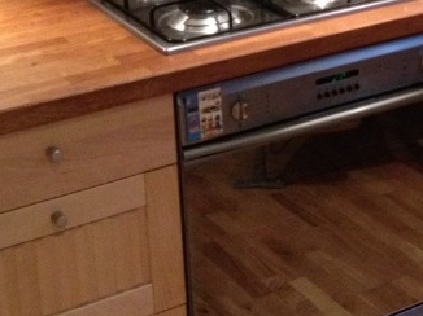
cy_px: -75
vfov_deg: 13.1
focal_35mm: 110
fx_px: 1343
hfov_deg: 17.2
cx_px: 493
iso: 320
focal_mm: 4.28
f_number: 2.4
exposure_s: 1/20
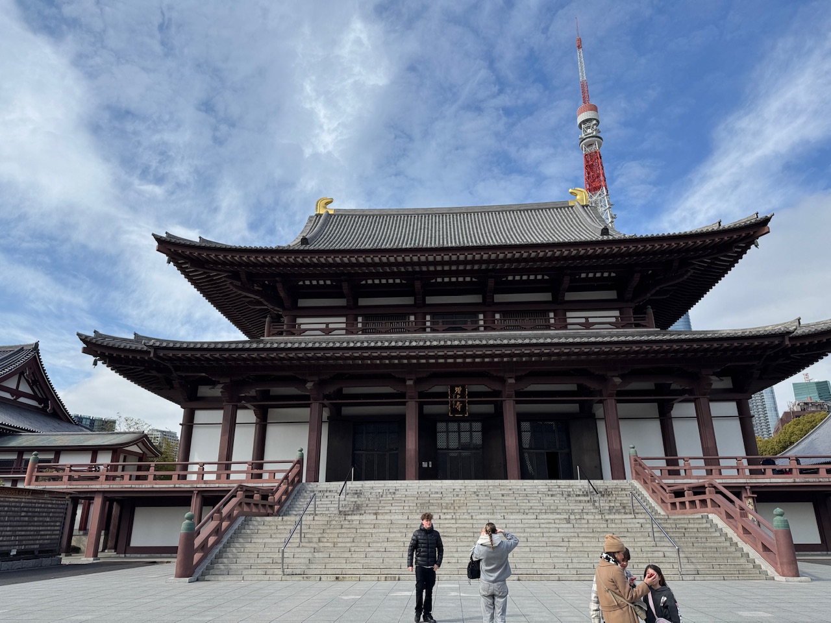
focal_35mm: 24
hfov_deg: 71.6
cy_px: 312
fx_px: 576
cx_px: 416
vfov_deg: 56.8
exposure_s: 1/5814
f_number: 1.78
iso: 80
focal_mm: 6.76
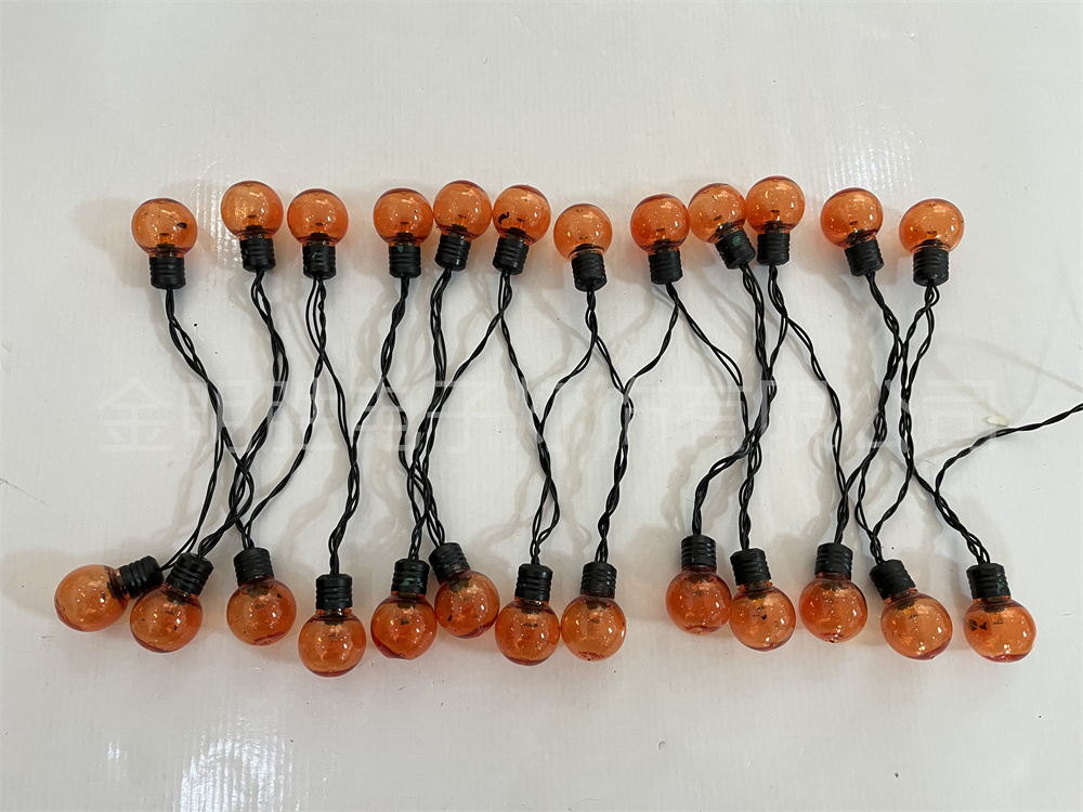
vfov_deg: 53.1
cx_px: 542
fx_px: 813
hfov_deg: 67.3
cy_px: 406
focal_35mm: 26
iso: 200
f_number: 1.6
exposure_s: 1/50
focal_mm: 5.1
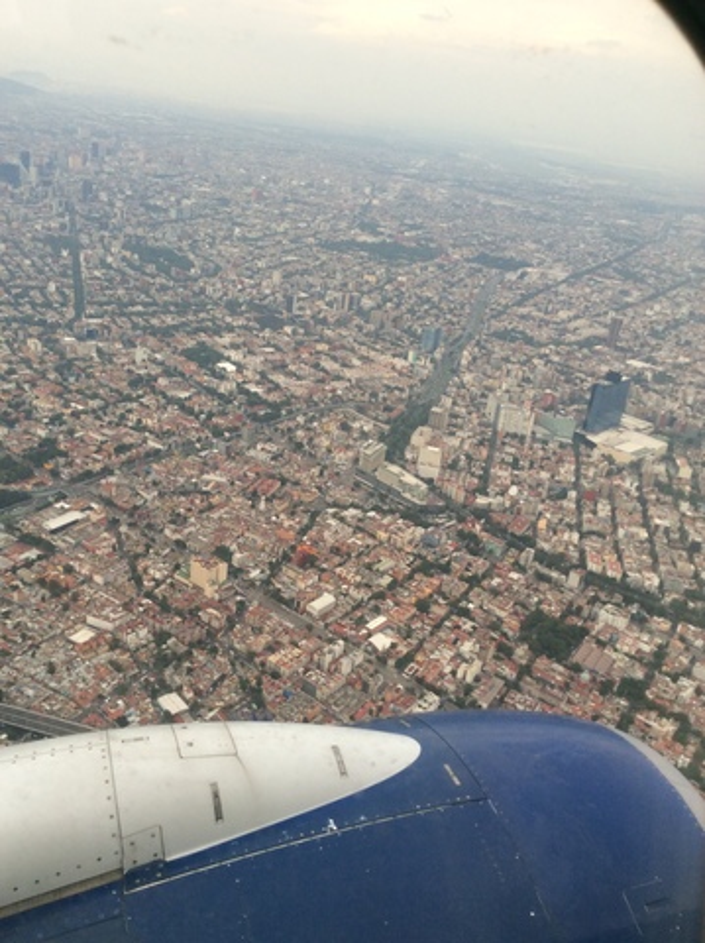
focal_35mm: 32
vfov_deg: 56.9
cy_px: 472
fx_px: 871
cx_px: 352
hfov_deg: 44.1
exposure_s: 1/510
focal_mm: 3.3
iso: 32
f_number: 2.4
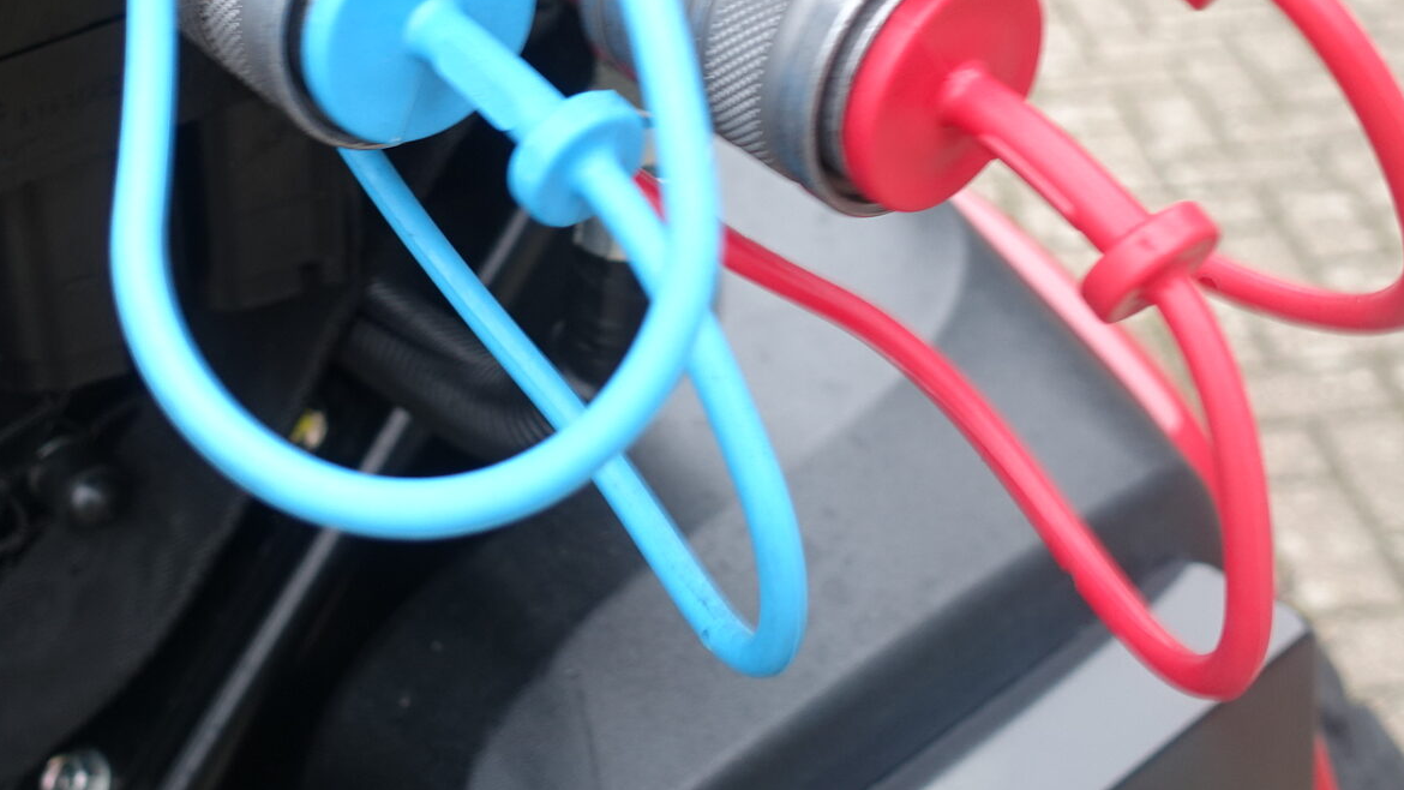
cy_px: 50
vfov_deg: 21.3
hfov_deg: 37.8
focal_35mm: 55
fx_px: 2047
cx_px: 588
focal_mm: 8.8
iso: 125
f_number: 2.8
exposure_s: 1/60
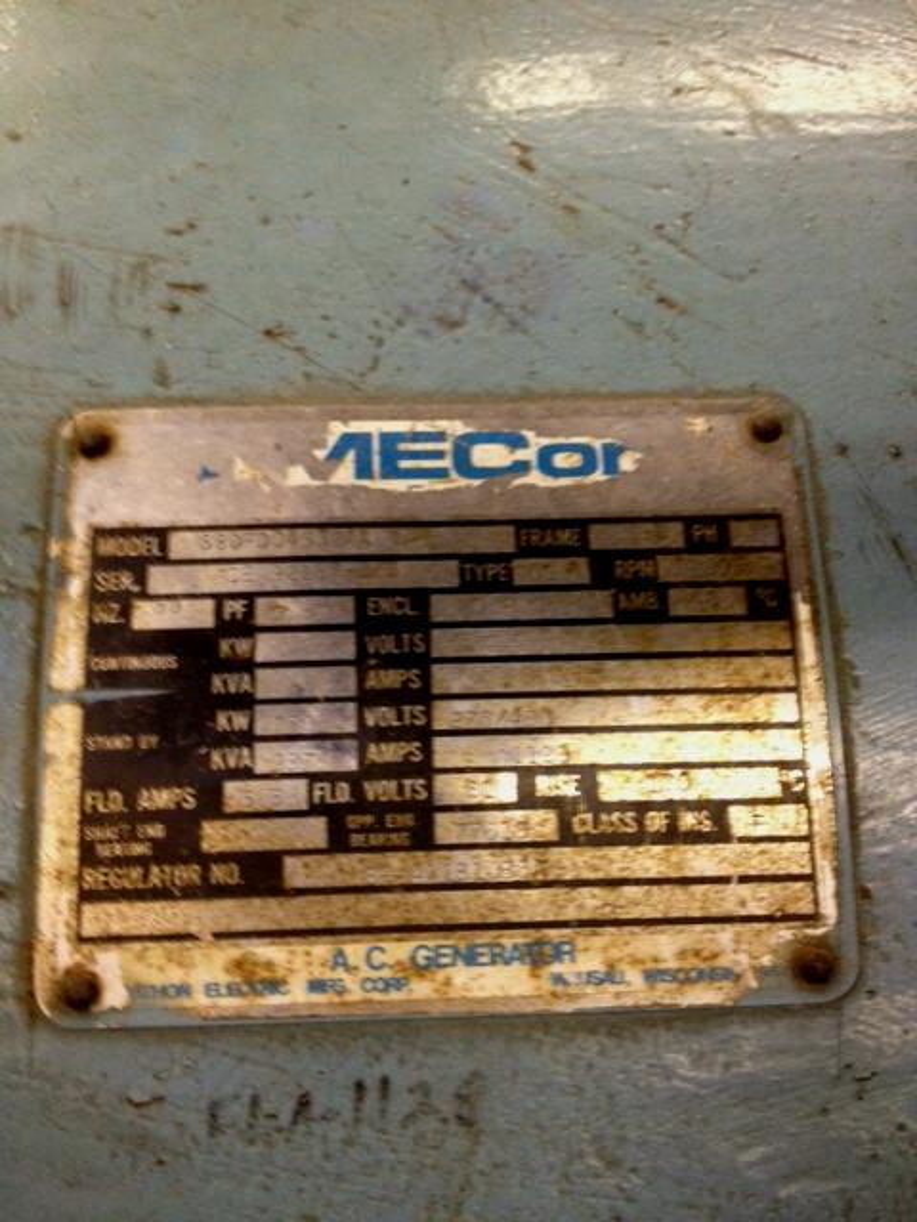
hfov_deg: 40.7
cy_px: 611
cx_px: 458
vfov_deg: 52.6
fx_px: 1236
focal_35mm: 35
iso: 250
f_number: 2.4
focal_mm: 4.28
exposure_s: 1/20
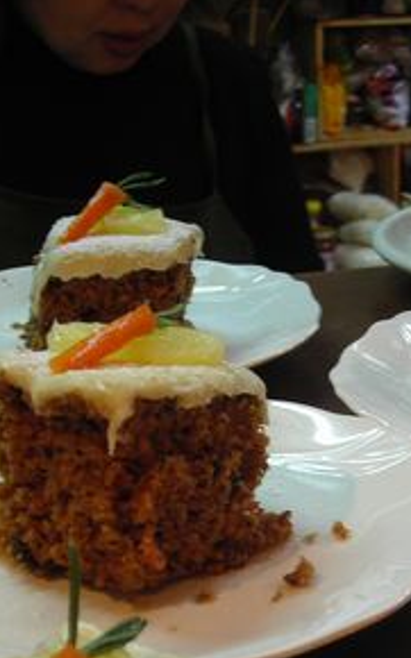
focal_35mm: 74
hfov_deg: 17.5
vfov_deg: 27.4
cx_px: 304
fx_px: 1328
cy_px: 509
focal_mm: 6.3
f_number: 3.2
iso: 88
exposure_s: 1/6.9
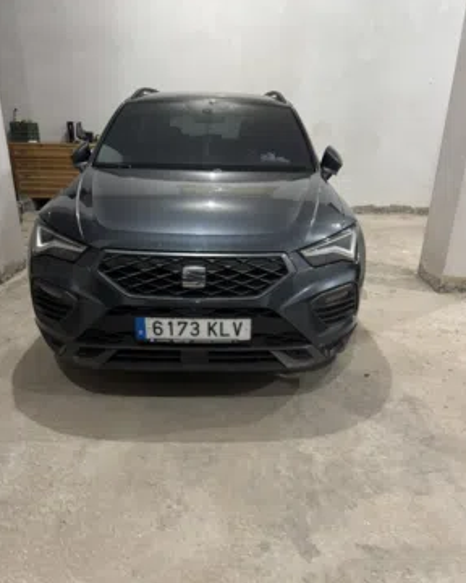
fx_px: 448
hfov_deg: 54.9
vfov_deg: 65.9
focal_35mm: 26
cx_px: 231
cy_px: 317
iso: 800
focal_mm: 6.76
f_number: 1.78
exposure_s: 1/50
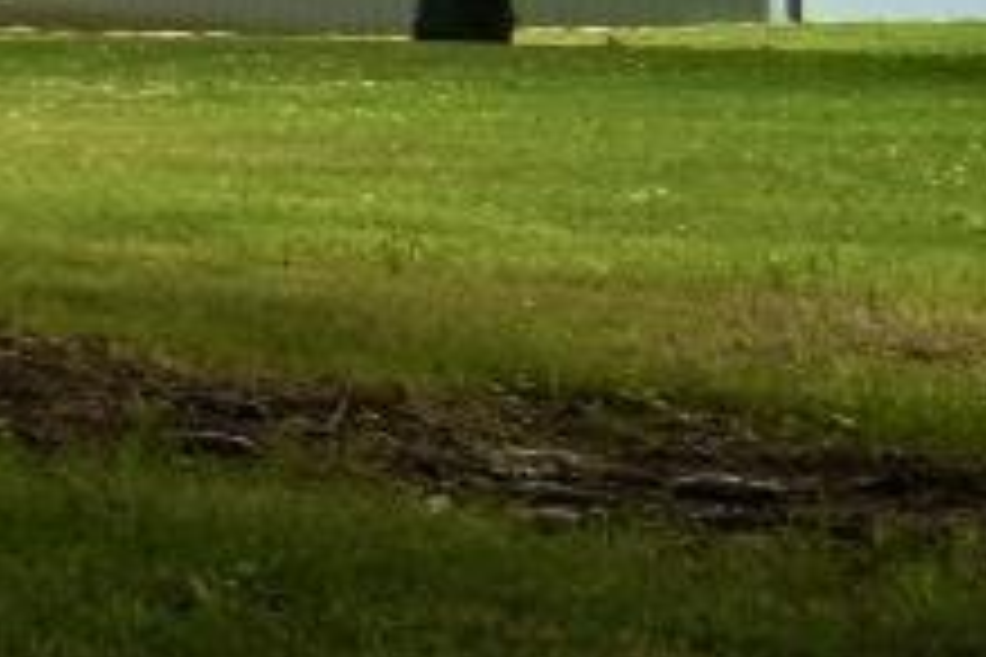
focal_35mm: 111
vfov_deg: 11.9
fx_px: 3040
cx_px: -2553
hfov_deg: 9.3
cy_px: -261
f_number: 5.6
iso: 125
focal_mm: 10
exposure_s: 1/250
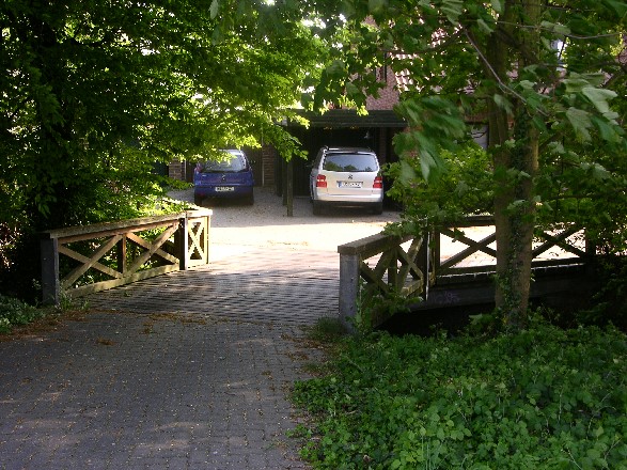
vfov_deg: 31.5
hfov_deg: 41.2
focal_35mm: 46
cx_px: 314
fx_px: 833
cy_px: 235
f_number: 4.7
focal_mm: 11.6
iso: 50
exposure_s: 1/38
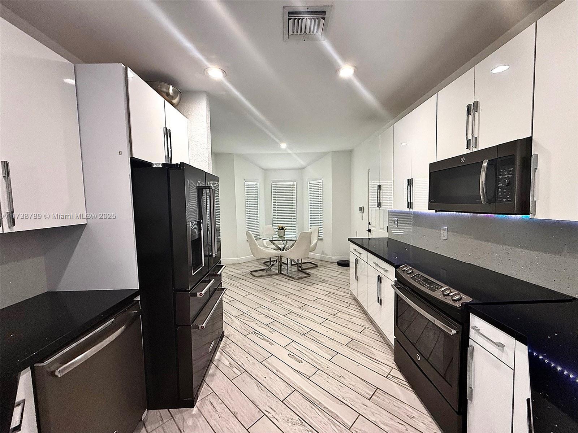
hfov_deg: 102.1
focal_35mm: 14
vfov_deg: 85.7
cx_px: 289
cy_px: 216
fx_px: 234
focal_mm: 2.22
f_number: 2.2
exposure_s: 1/120
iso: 250
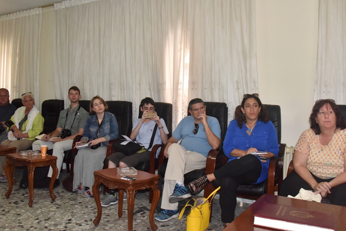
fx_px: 288
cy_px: 107
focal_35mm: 30
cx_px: 161
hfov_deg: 61.9
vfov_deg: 43.6
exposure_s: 1/250
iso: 2500
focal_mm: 24
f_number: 6.3
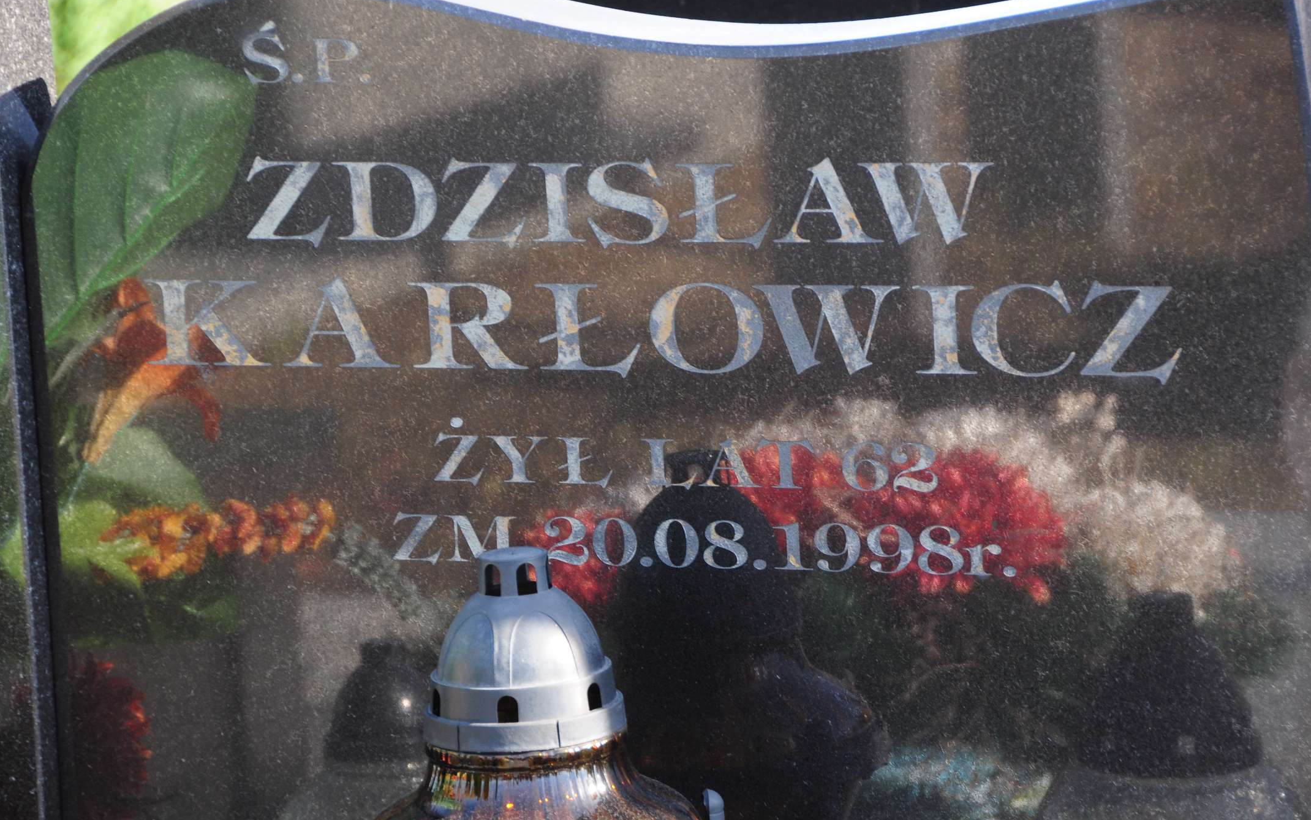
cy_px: 384
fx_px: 7379
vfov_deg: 6.4
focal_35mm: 207
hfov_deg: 10.2
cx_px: 656
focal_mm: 135
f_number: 7.1
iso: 250
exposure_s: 1/80
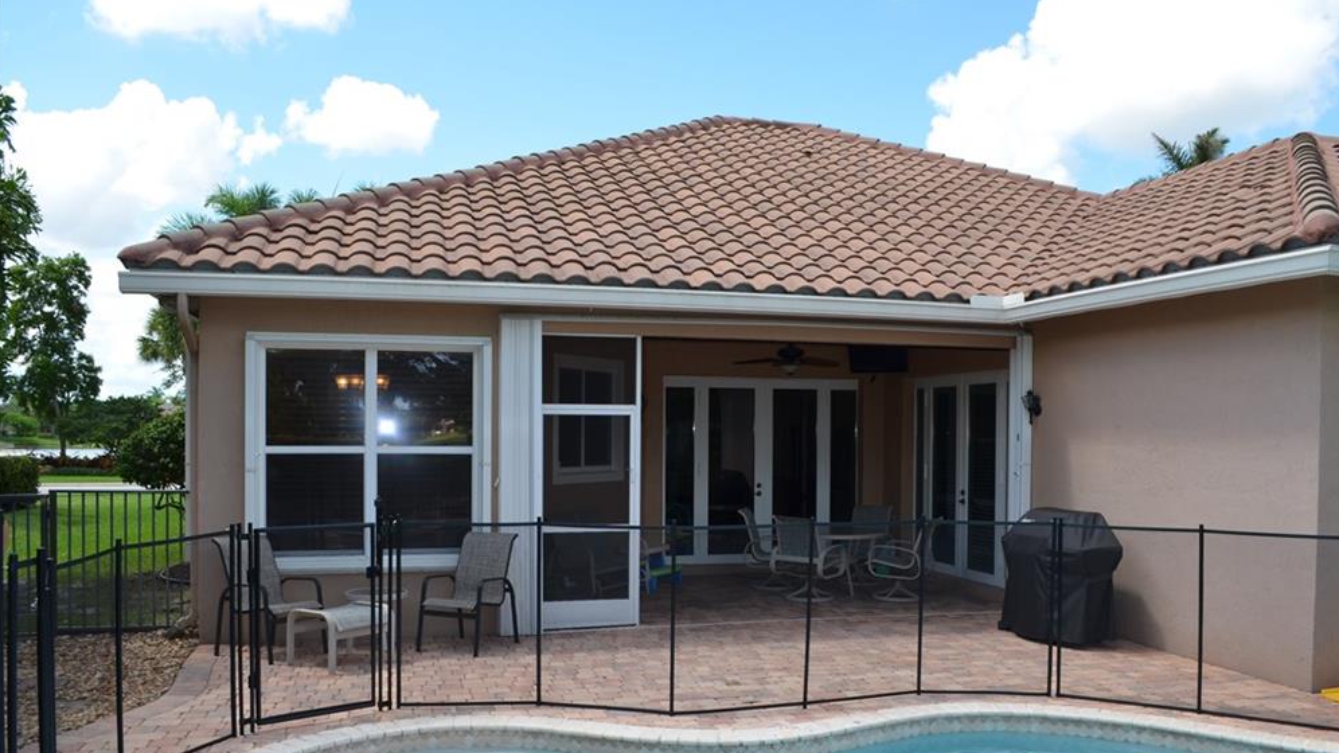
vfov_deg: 40.1
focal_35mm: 29
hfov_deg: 66.1
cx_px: 682
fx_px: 1030
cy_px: 431
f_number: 7.1
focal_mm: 18
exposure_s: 1/200
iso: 100
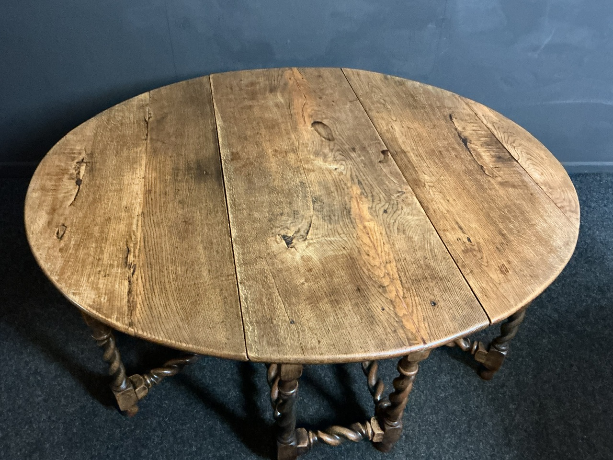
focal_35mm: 29
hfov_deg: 61.7
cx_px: 306
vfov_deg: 48.2
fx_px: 514
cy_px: 230
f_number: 1.8
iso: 500
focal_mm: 3
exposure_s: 1/25
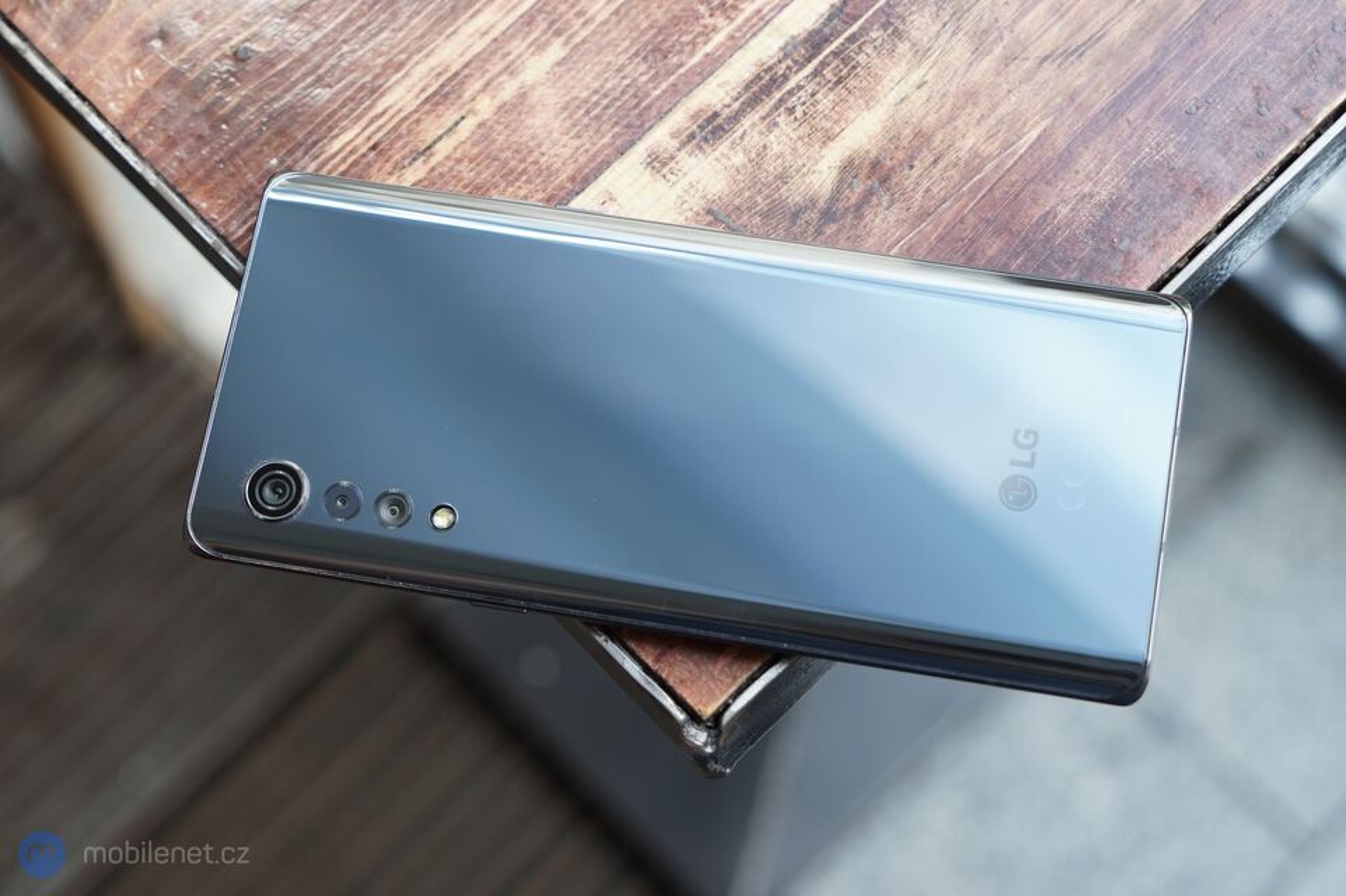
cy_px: 448
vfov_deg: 29.2
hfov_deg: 42.8
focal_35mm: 46
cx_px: 673
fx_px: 1719
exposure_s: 1/80
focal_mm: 46
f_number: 4.5
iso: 200
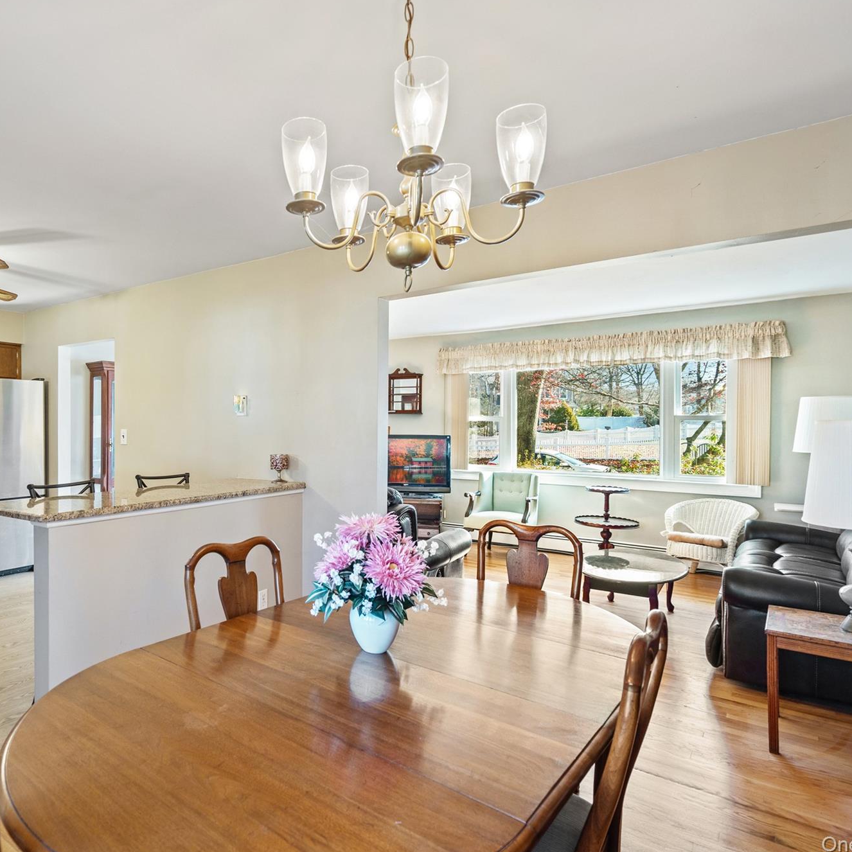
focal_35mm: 21
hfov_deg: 70.4
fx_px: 585
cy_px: 421
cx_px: 294
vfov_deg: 72.1
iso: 500
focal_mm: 16
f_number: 5
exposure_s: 1/10
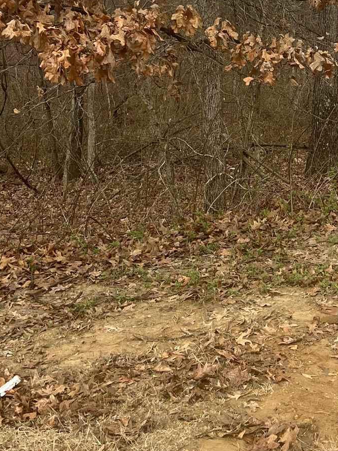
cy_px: 118
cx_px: 272
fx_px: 872
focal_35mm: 67
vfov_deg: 28.6
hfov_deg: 21.7
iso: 50
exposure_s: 1/743
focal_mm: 5.7
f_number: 1.5
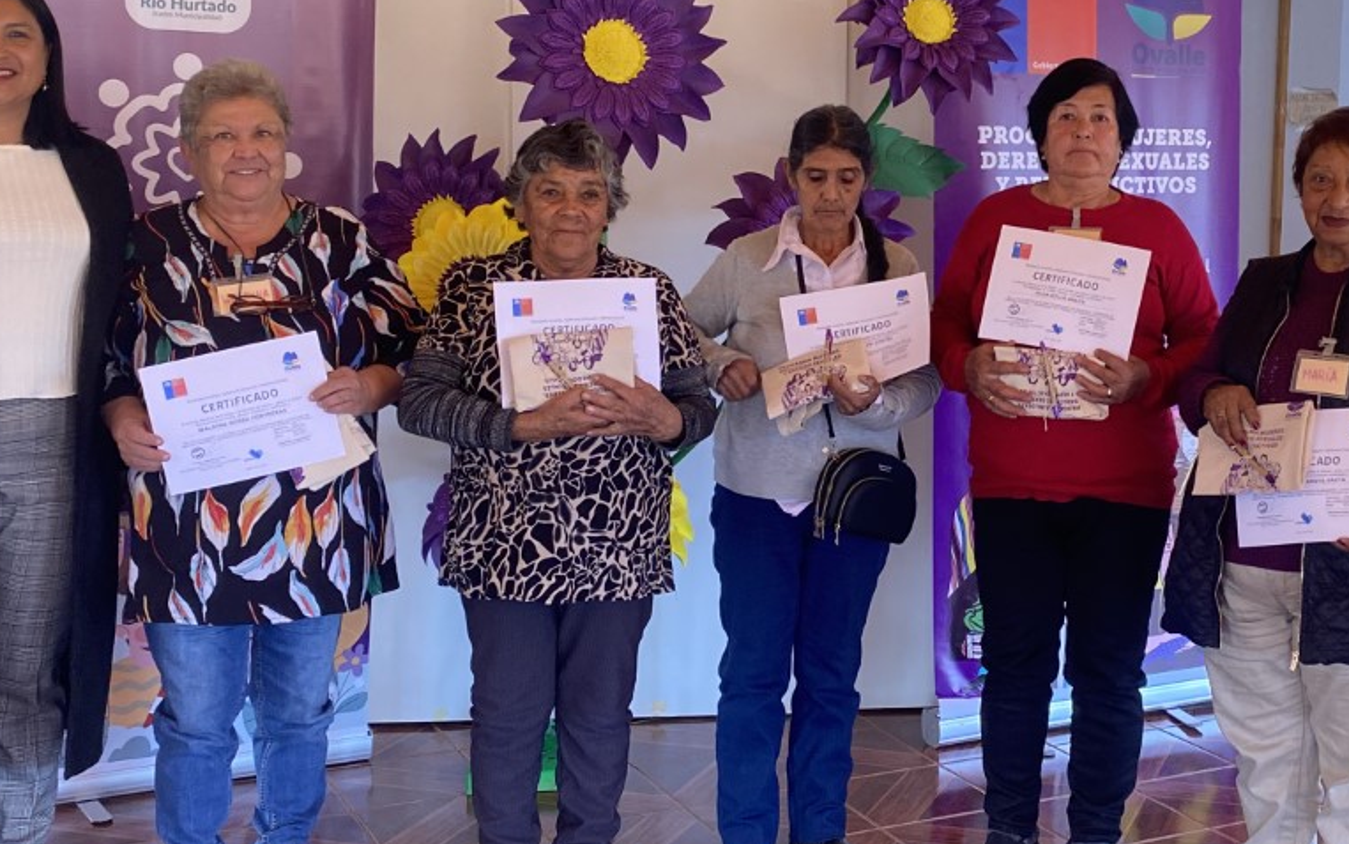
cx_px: 964
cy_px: 297
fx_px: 1912
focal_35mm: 52
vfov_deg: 24.8
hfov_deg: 38.1
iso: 125
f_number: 1.8
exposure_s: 1/121
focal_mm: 4.25
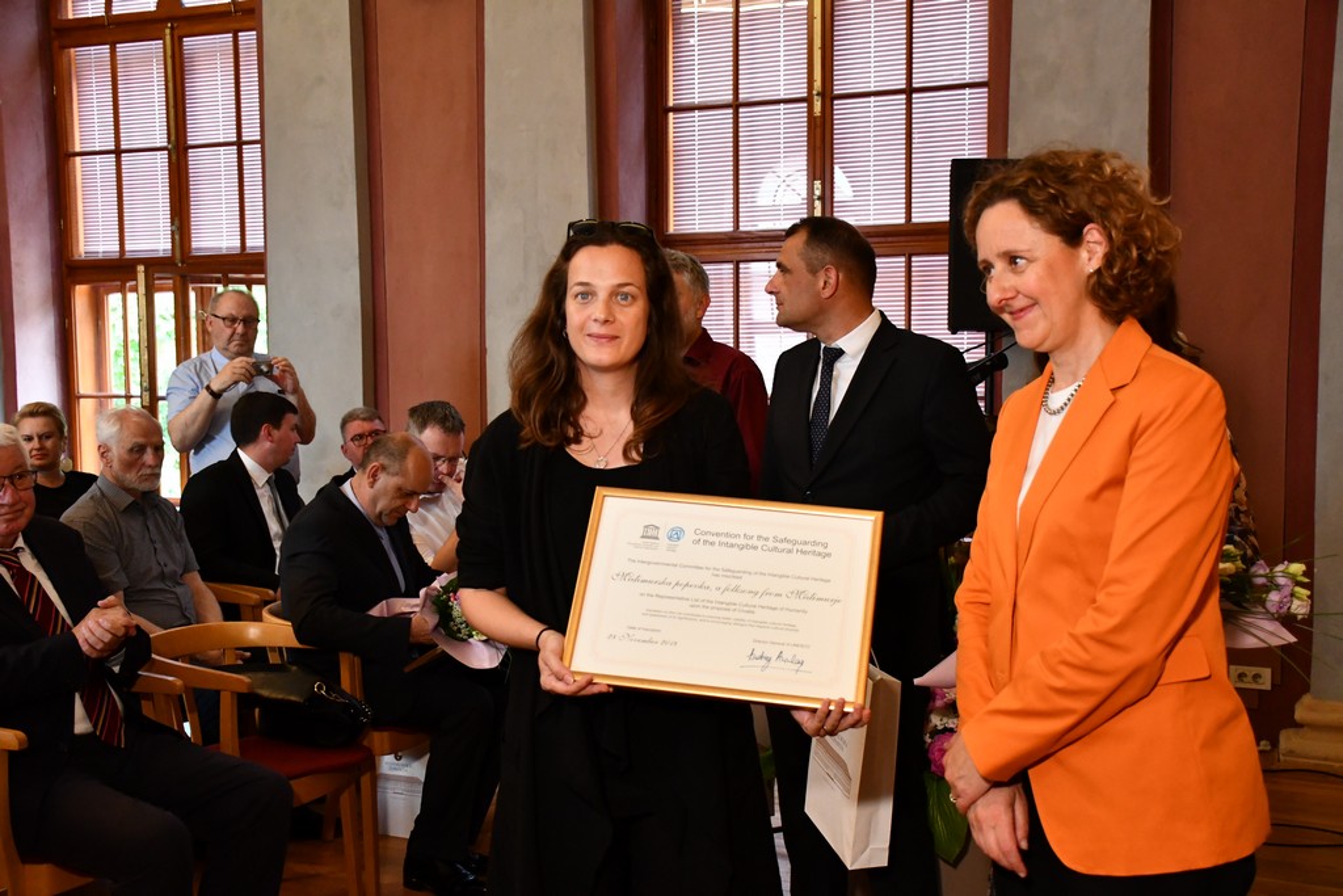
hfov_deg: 49.5
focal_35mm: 39
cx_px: 672
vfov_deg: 34.2
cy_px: 448
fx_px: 1455
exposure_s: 1/125
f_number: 3.8
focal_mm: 26
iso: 3200
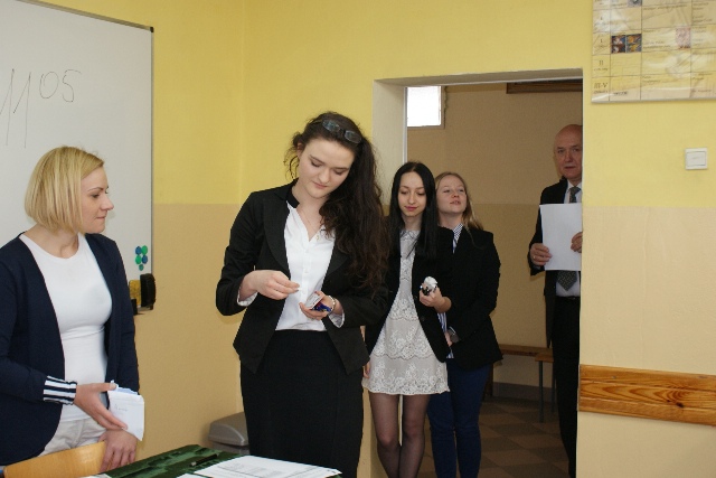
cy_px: 239
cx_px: 358
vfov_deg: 29.9
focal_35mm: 45
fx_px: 895
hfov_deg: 43.6
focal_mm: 30
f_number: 5
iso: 400
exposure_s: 1/60
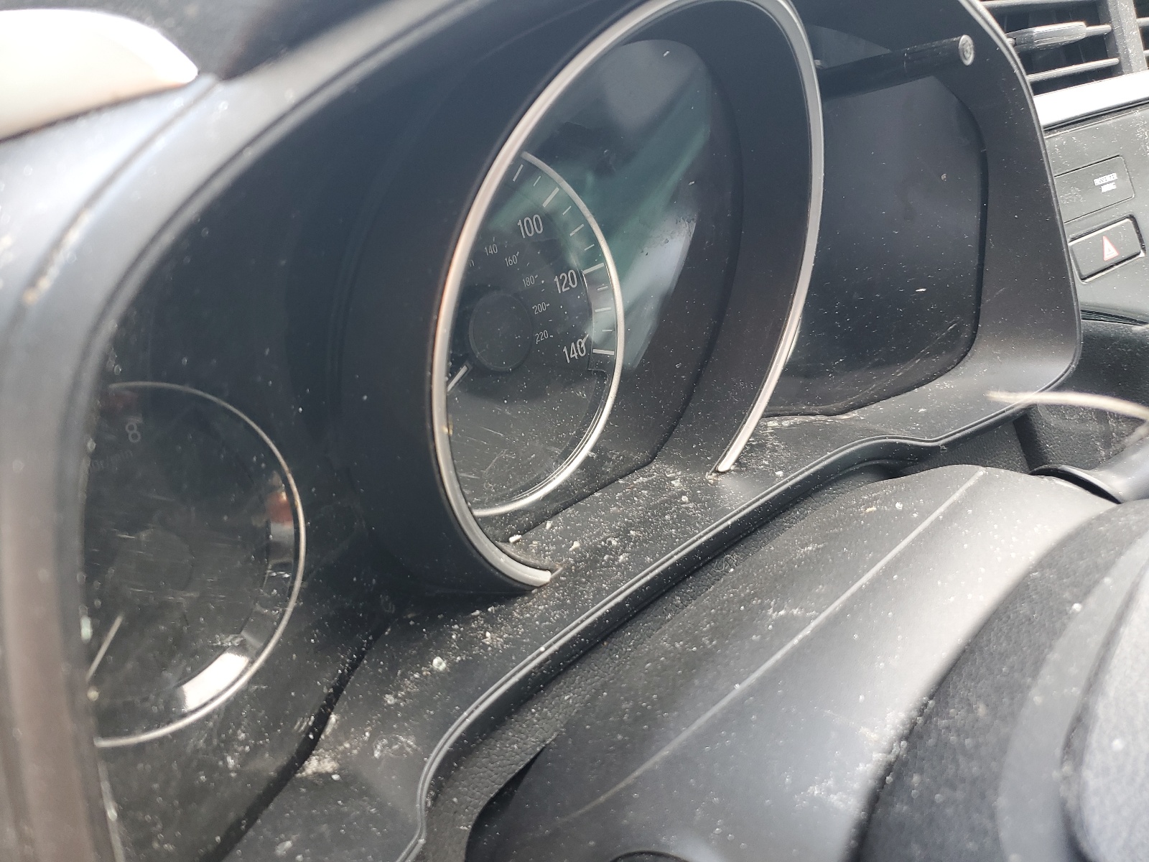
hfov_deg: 67.3
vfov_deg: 53.1
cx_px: 574
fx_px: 863
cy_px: 431
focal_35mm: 26
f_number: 1.5
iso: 56
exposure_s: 1/60.2
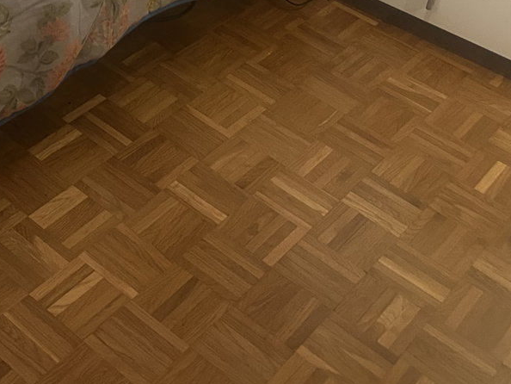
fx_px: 1034
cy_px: -115
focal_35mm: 70
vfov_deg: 19.4
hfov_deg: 26.7
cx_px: 42
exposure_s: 1/33
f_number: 1.5
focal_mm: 5.7
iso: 400
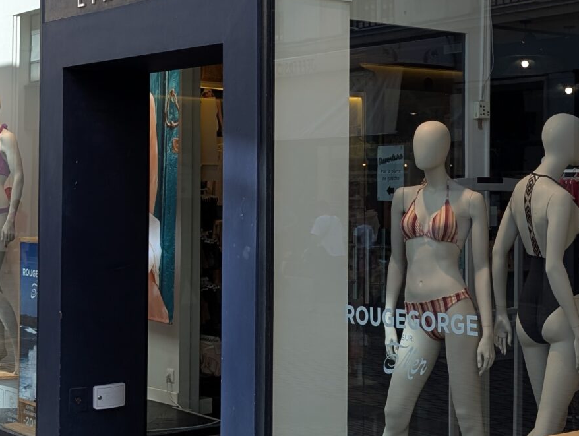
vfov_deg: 21.0
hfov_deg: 27.6
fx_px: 1172
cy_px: 166
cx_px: 378
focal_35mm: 70
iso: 19
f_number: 1.68
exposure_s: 1/299
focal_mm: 6.9
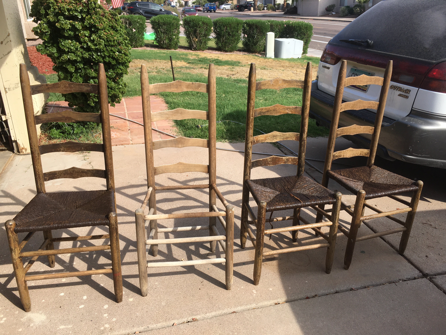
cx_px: 223
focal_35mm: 29
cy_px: 168
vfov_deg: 48.2
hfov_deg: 61.7
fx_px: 374
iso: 25
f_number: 2.2
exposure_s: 1/818
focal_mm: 4.15
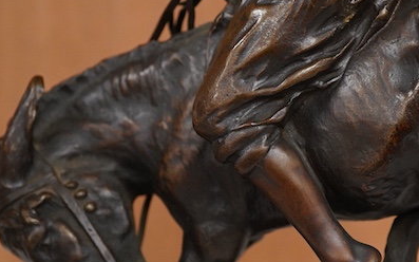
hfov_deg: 19.9
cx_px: 304
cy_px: 154
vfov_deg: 12.6
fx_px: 1187
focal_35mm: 104
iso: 1250
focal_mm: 30
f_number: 7.1
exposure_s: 1/125
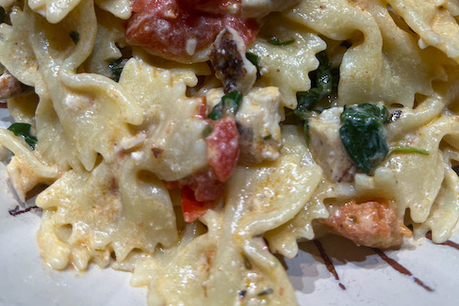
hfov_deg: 51.9
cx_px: 233
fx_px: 472
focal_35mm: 37
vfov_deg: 33.7
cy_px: 19
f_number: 1.5
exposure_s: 1/120
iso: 50
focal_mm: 5.7
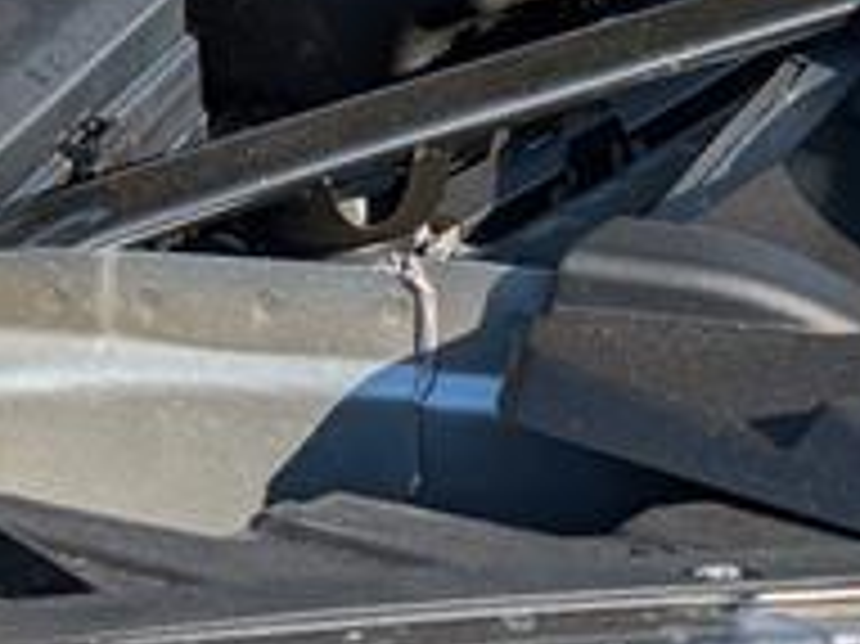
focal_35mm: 164
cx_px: 919
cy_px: -284
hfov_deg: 11.9
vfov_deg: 8.8
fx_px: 4072
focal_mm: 6.9
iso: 20
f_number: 1.68
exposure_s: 1/909
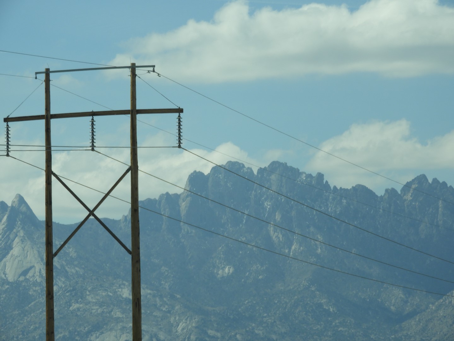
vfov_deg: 5.9
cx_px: 227
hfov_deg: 7.9
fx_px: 3279
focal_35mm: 250
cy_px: 170
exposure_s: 1/800
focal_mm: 44.8
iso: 100
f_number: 5.5
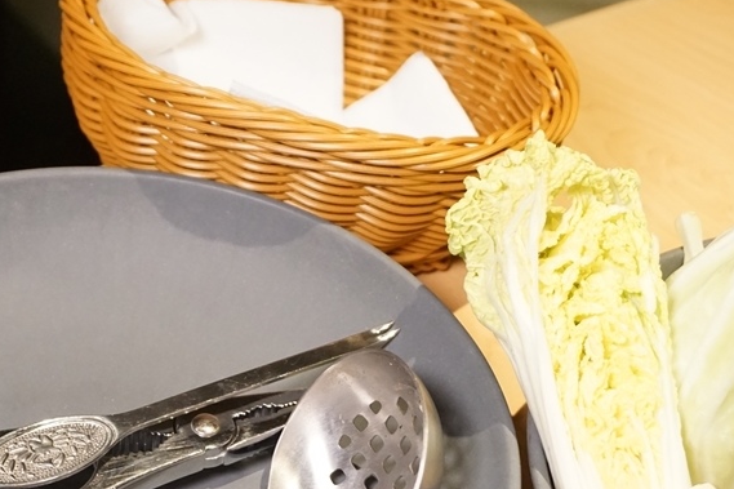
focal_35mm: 73
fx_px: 1486
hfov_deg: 27.4
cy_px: 321
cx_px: 179
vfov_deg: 18.6
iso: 2500
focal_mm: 27
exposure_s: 1/60
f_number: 4.5
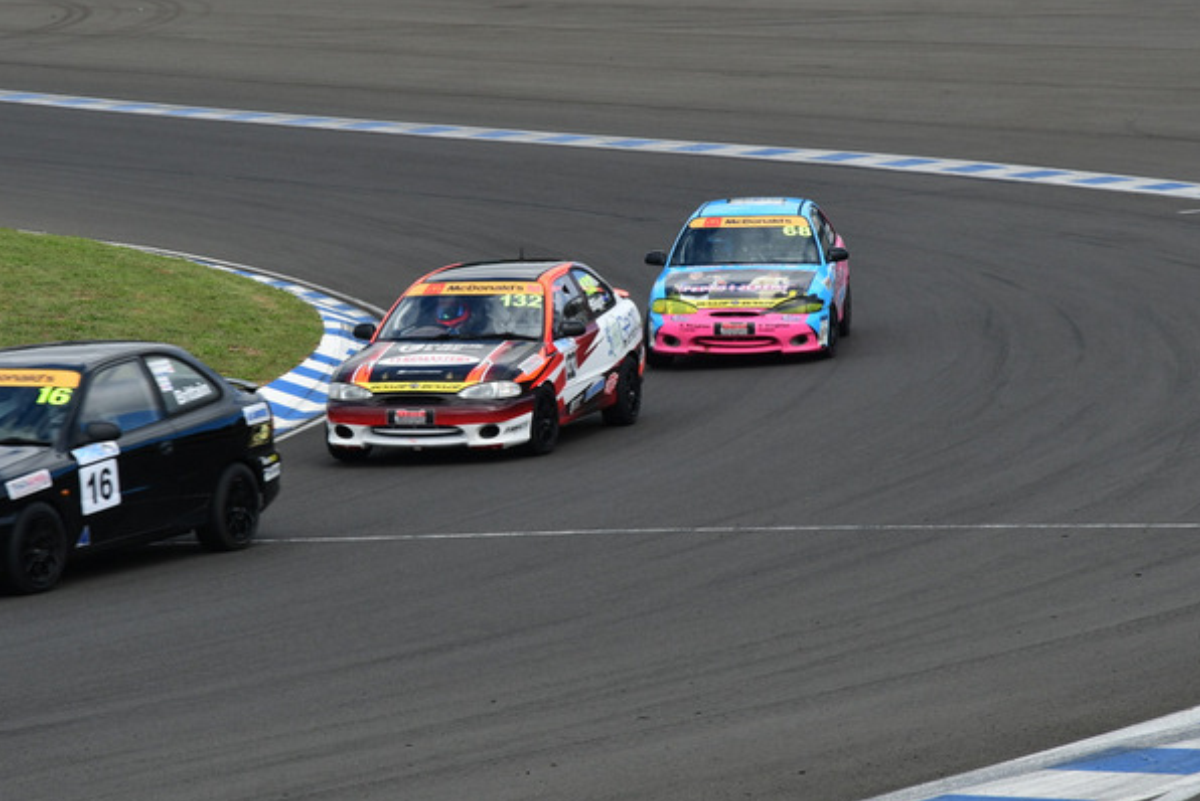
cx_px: 532
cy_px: 336
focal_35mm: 161
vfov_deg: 8.5
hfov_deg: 12.8
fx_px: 5369
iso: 200
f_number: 8
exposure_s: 1/400
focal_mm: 80
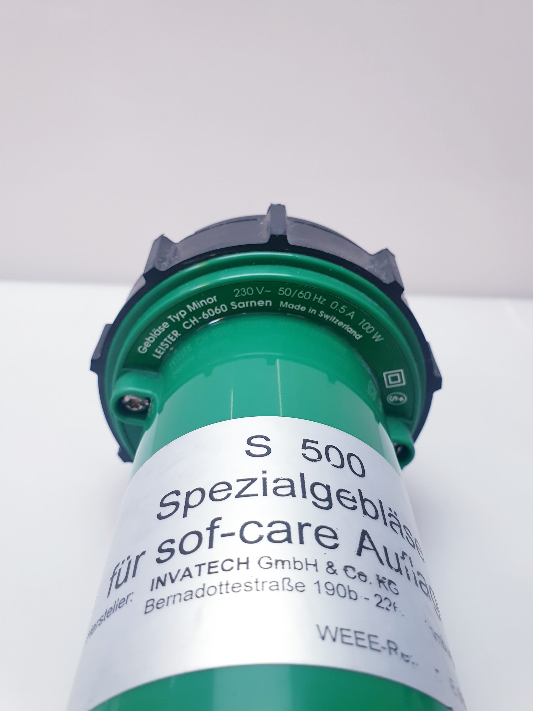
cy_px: 356
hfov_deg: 53.1
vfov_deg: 67.3
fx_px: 534
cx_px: 266
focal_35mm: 26
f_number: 2.4
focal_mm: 4.3
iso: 100
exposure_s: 1/50
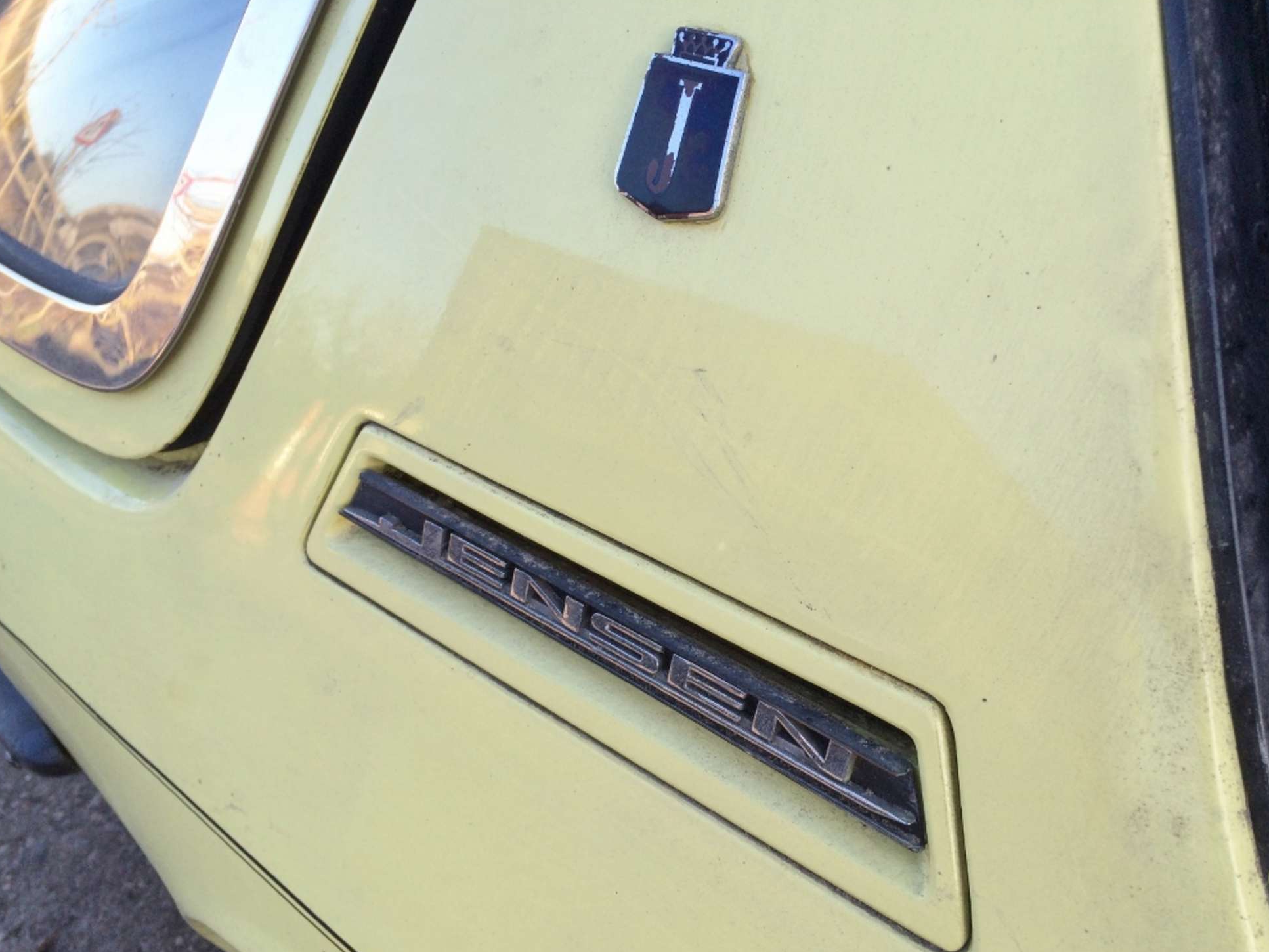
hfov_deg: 60.0
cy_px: 485
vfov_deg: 46.8
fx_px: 1100
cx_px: 651
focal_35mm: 30
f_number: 2.2
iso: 32
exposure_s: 1/297
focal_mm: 4.15
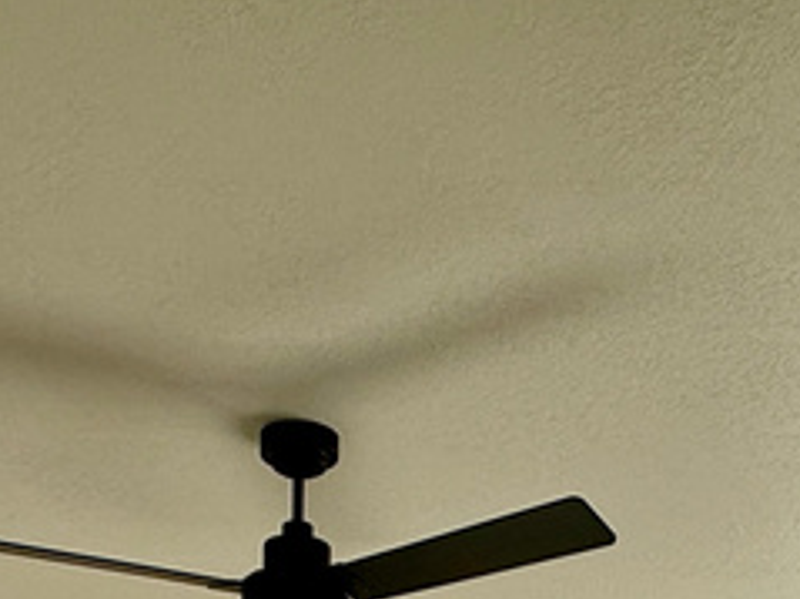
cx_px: 422
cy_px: 1168
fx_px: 1386
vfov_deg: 17.8
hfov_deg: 32.2
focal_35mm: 60
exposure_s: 1/549
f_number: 2.2
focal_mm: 2.22
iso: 64
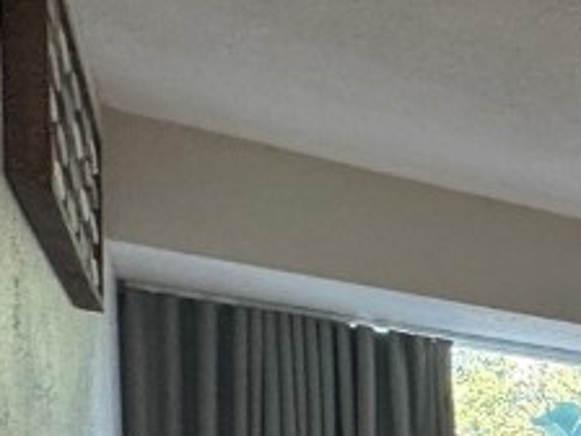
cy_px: 677
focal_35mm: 64
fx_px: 1074
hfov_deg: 16.6
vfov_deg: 19.6
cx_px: 1305
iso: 250
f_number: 2.2
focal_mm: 2.22
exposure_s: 1/120
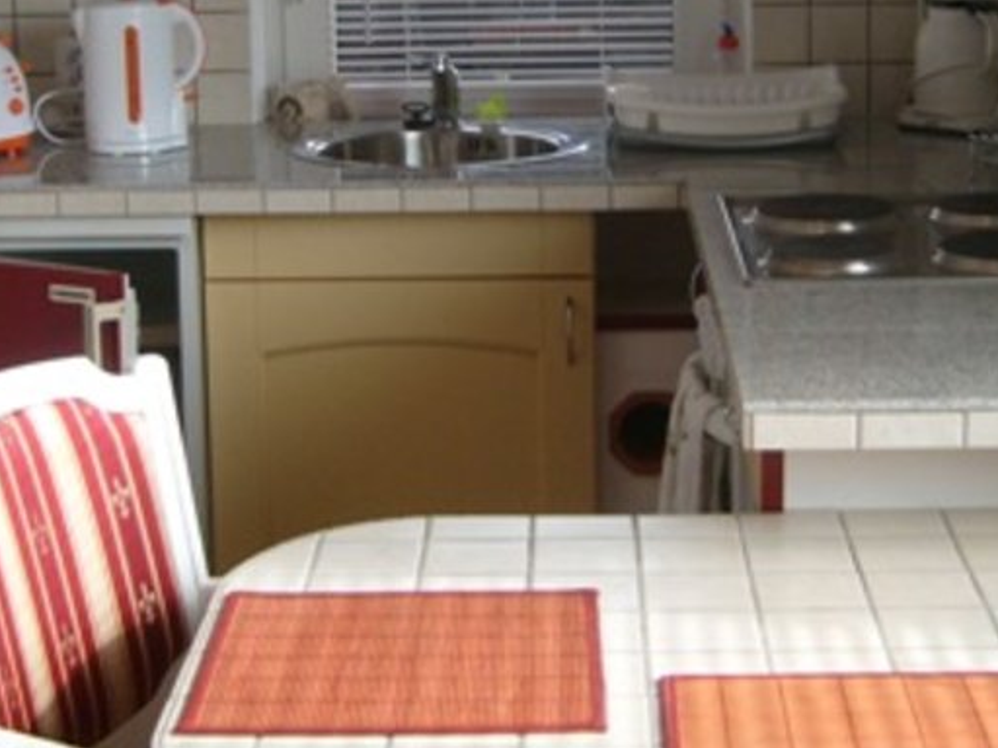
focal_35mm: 82
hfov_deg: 23.8
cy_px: 113
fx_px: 2364
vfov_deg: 17.8
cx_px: 567
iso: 80
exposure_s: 1/60
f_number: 2.8
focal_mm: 5.8
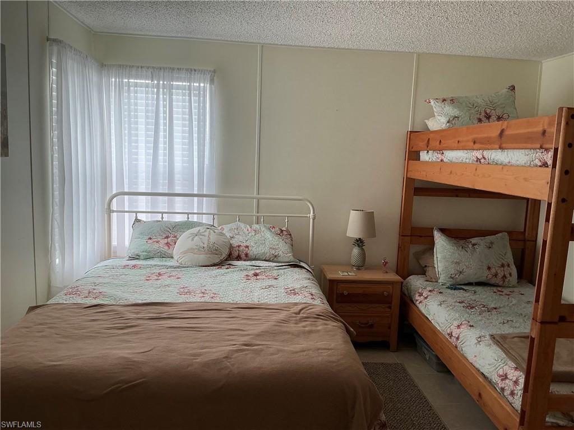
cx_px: 287
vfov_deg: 49.7
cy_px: 215
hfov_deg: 63.4
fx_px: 464
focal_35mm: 28
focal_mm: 3
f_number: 1.8
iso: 40
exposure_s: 1/60
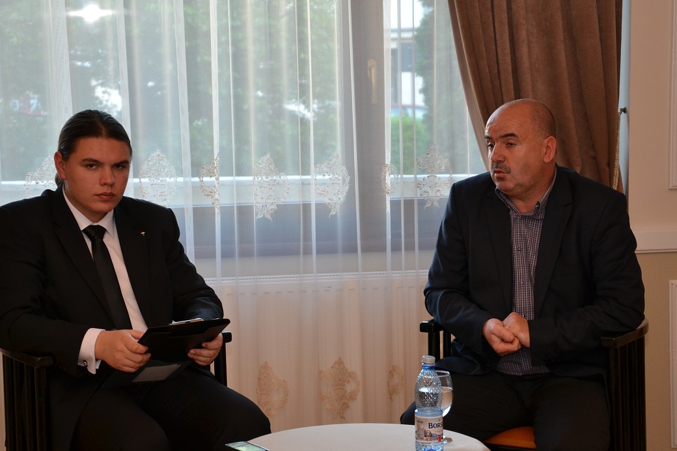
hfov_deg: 22.6
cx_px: 340
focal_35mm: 90
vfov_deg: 15.2
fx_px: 1692
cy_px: 251
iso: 800
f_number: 5.6
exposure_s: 1/80
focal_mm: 52
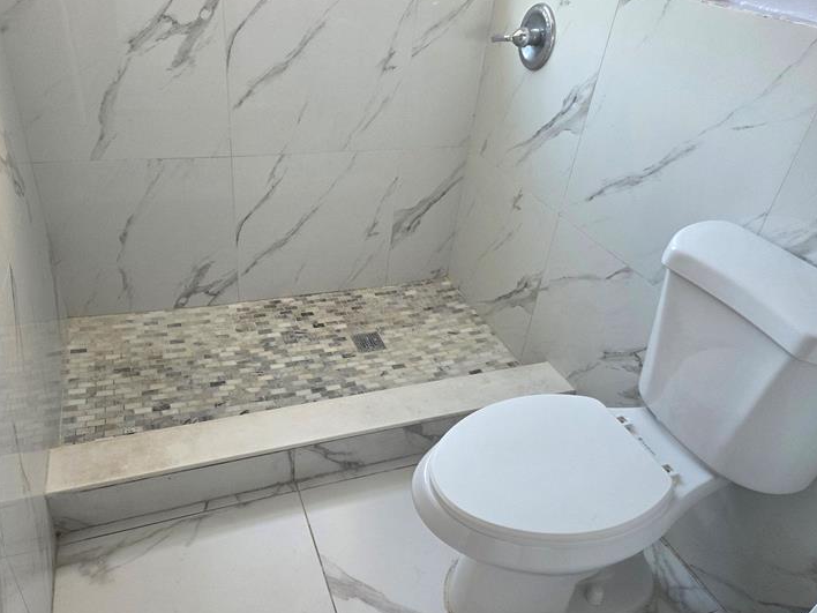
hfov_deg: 67.1
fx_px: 614
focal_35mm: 26
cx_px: 366
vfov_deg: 53.0
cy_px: 320
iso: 200
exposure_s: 1/180
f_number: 1.8
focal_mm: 5.4
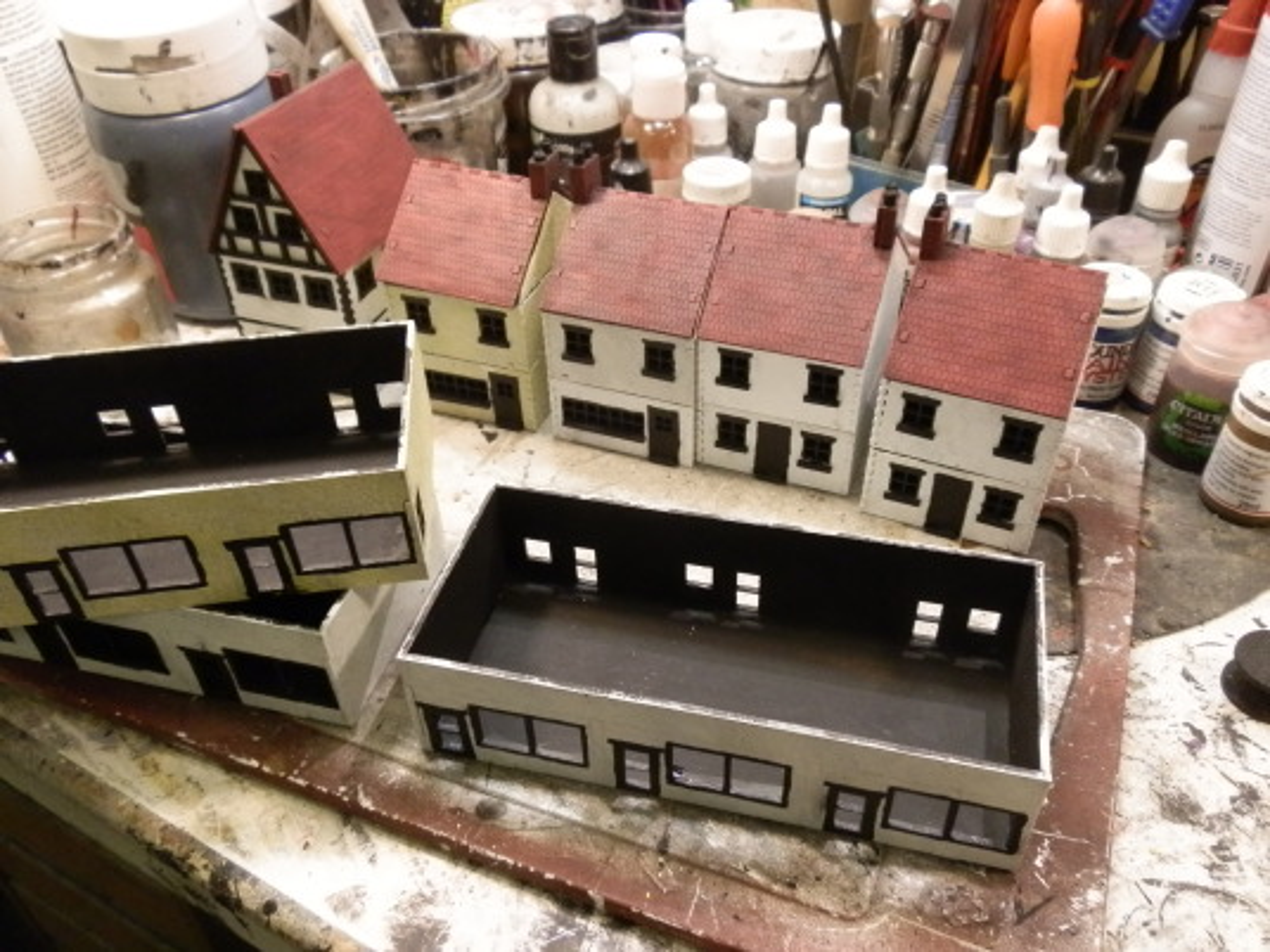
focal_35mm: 28
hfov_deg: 63.4
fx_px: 1027
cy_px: 476
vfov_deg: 49.7
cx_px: 635
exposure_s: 1/60
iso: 400
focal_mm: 5
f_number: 3.1
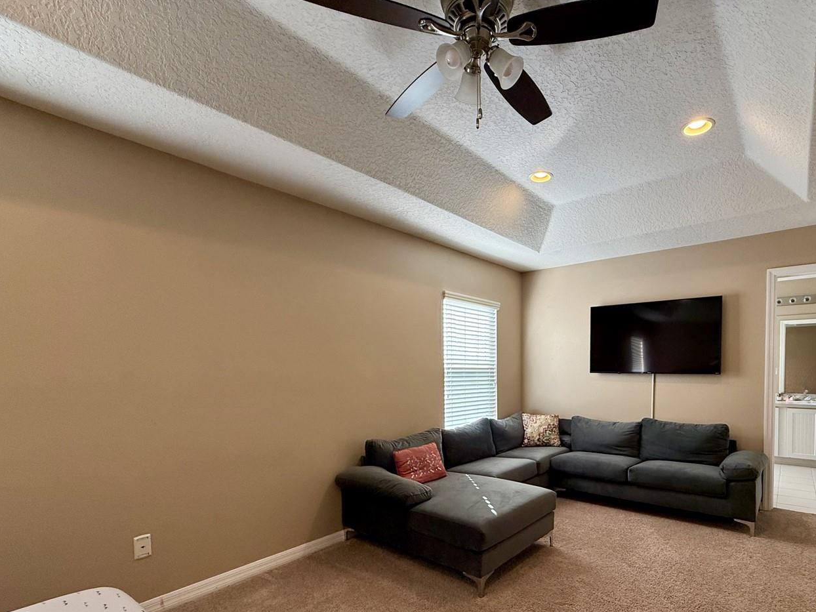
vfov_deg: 70.5
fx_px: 424
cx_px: 481
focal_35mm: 18
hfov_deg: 86.9
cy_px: 382
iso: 160
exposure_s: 1/120
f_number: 2.2
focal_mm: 2.22
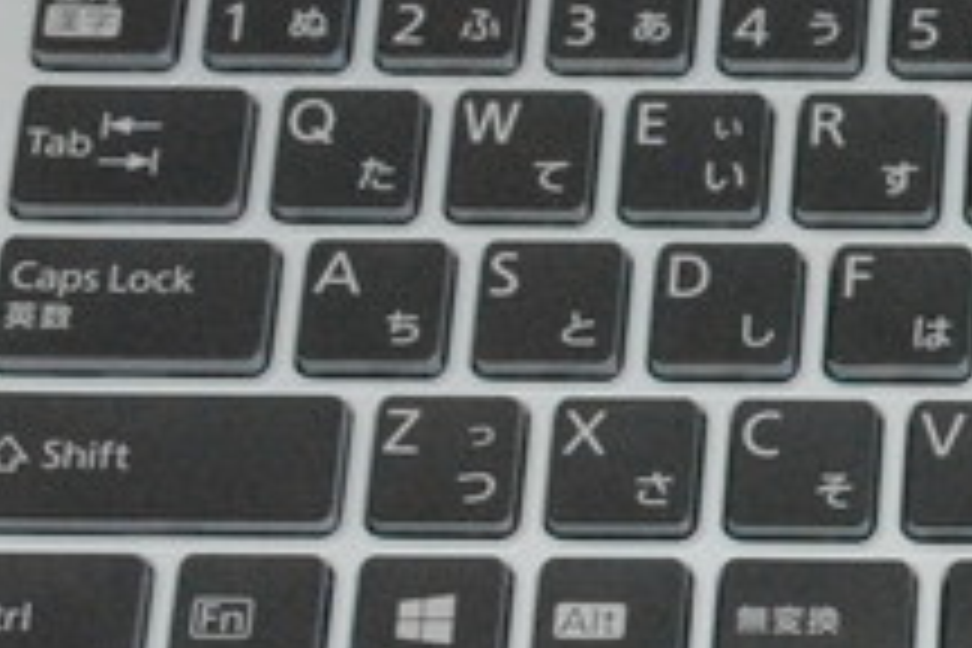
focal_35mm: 195
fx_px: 5261
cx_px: 1642
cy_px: 549
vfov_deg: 7.0
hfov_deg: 10.1
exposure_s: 1/40
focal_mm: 35
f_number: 8
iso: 1600
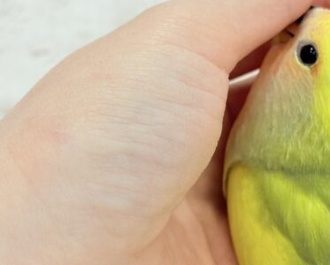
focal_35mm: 87
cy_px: 144
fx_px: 850
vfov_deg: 17.7
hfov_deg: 21.7
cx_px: 255
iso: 80
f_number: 1.6
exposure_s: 1/100
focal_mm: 5.96
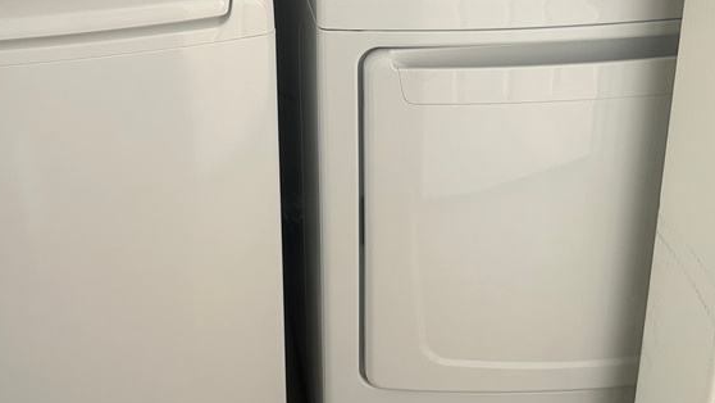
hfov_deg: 38.5
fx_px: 986
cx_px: 152
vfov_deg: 21.6
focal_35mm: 52
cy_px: -64
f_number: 1.5
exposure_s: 1/120
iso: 125
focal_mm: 5.7
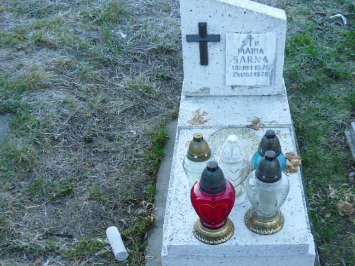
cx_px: 209
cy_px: 149
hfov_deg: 38.8
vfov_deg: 29.6
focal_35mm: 49
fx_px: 503
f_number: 3.3
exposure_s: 1/90
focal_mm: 5.6
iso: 100
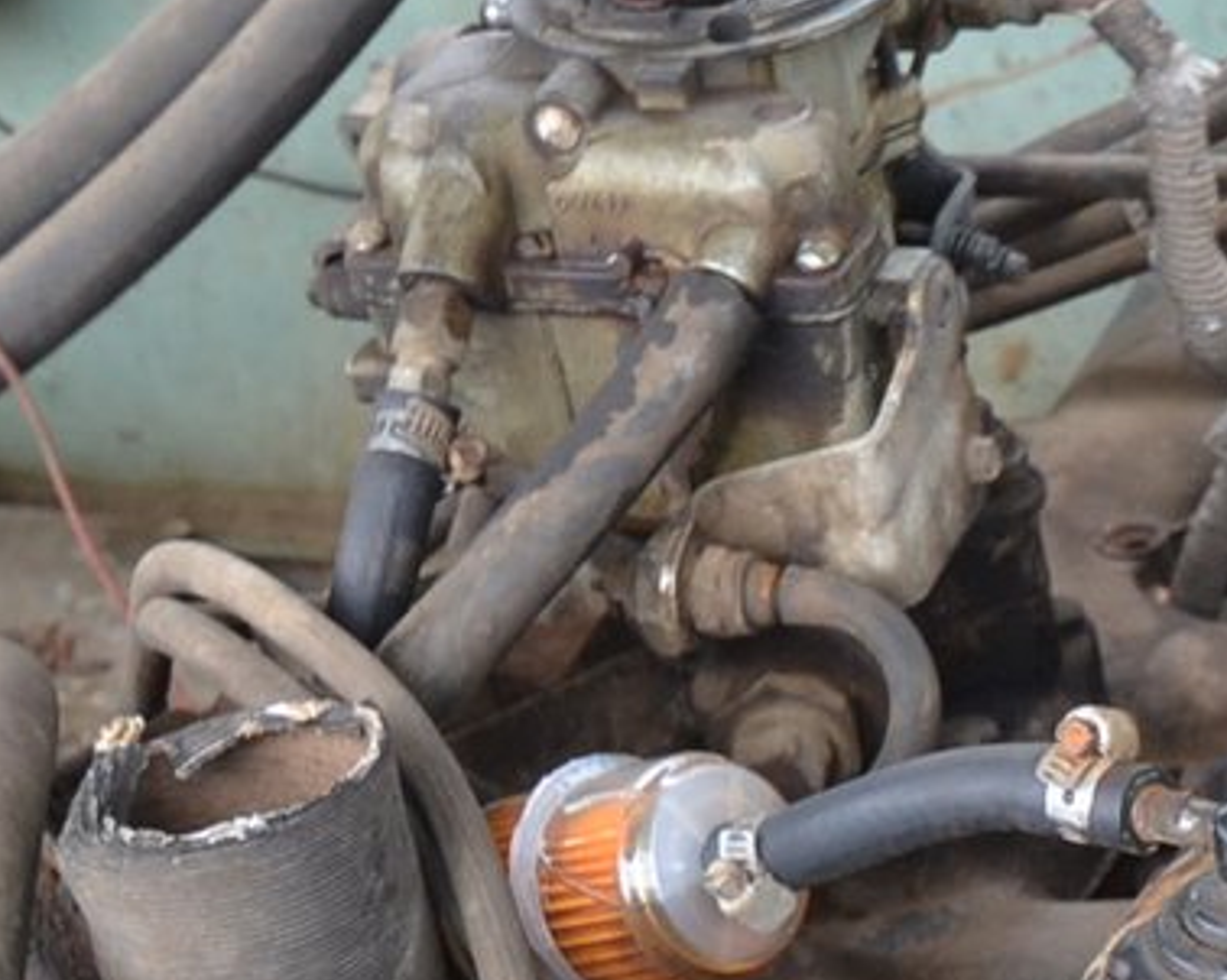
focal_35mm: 121
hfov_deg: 15.0
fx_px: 4396
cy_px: 1027
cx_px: 1711
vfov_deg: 12.5
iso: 360
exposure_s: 1/125
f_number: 5.6
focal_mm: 19
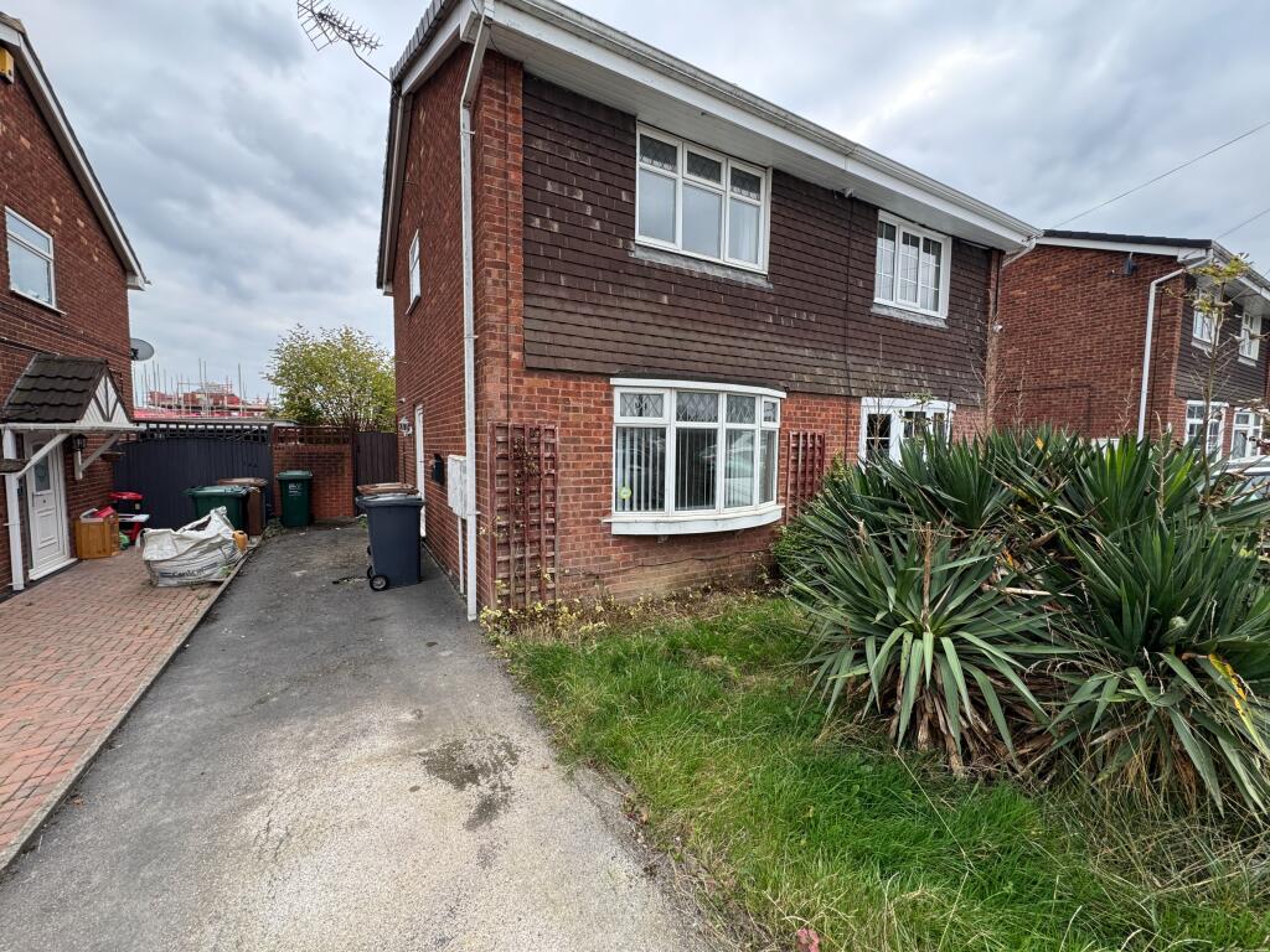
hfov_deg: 102.1
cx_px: 635
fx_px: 514
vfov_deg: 85.7
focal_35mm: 14
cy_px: 476
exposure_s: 1/99
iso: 50
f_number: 2.2
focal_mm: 2.22
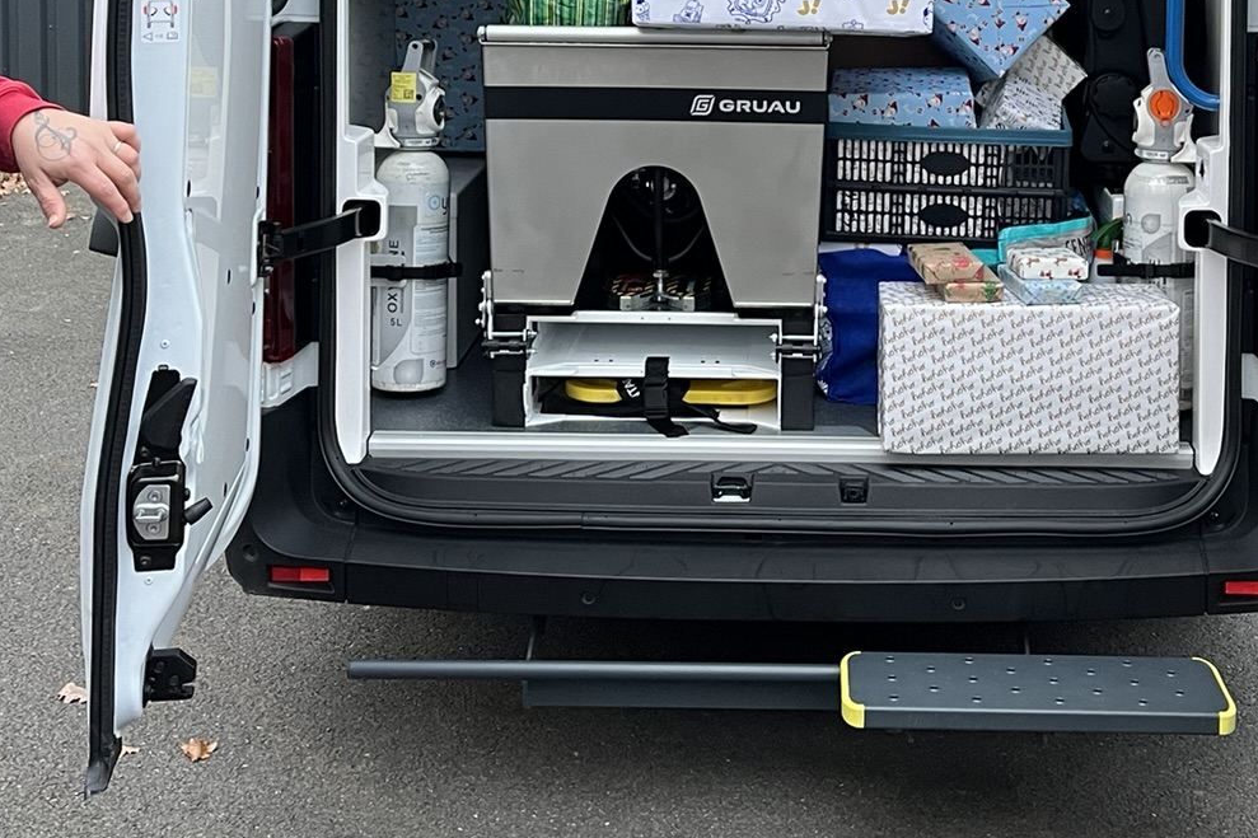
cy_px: -6
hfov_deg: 35.5
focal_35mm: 56
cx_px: 782
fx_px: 1956
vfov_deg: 23.2
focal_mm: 5.1
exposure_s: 1/62
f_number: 1.6
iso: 125
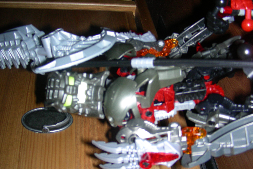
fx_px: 281
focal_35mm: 40
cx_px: 126
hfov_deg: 48.5
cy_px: 94
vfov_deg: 33.4
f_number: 3.5
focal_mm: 6.3
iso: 50
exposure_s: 1/60.1
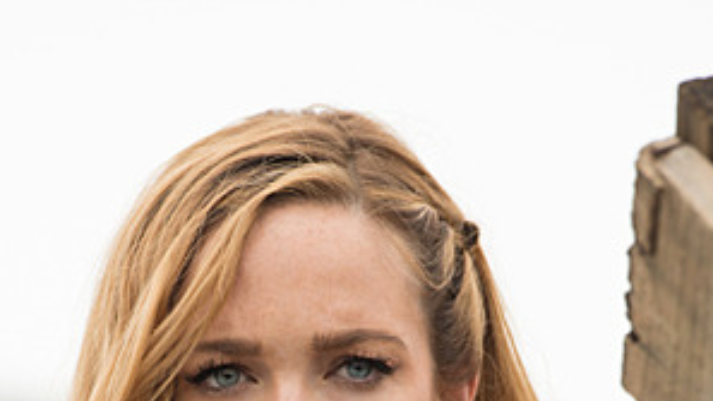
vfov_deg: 2.2
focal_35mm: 550
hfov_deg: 3.9
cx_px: 317
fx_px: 10397
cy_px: 612
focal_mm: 200
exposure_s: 1/160
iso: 100
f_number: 5.6
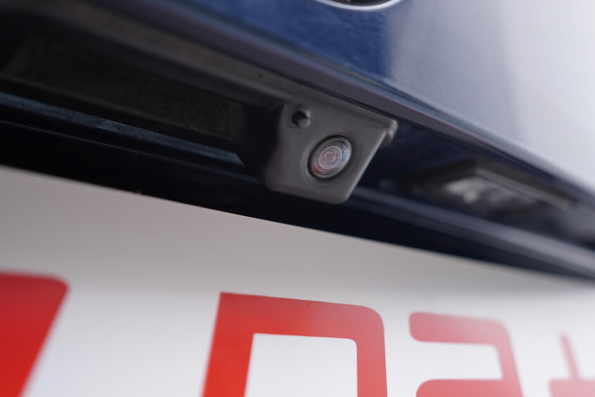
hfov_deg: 53.1
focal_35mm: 36
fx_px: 595
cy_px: 198
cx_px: 298
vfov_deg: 36.9
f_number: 2.8
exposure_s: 1/40
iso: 200
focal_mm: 24
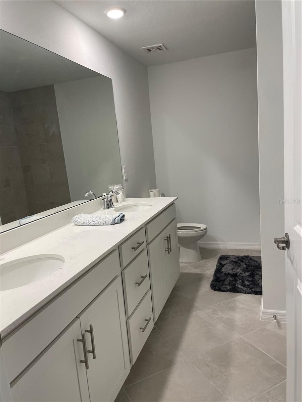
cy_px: 201
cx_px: 151
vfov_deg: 67.3
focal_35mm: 26
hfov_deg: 53.1
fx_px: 302
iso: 125
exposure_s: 1/120
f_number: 1.6
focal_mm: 4.2
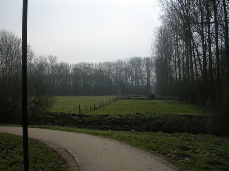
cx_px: 114
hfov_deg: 49.0
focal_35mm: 38
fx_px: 251
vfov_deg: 37.7
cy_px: 86
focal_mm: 5.8
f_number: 2.8
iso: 50
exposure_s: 1/1500
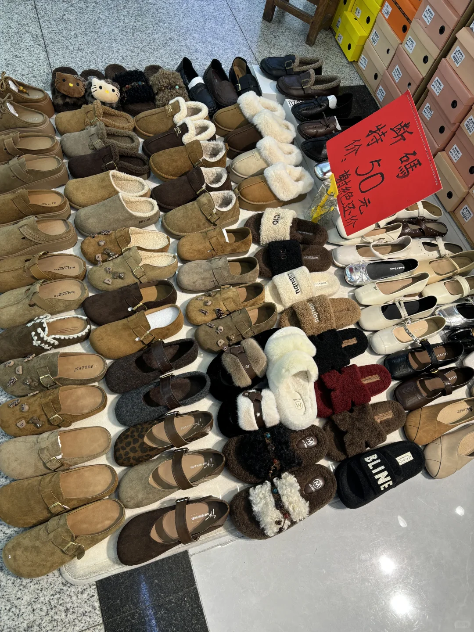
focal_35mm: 26
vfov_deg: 67.3
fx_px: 475
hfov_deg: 53.1
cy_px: 316
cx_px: 237
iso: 64
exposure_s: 1/100
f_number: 1.6
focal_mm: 5.96
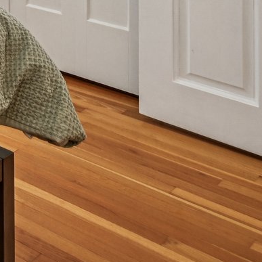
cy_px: -183
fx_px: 617
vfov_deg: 19.3
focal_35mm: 72
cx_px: -307
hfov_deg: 16.2
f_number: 8
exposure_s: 1/50
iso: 400
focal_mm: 16
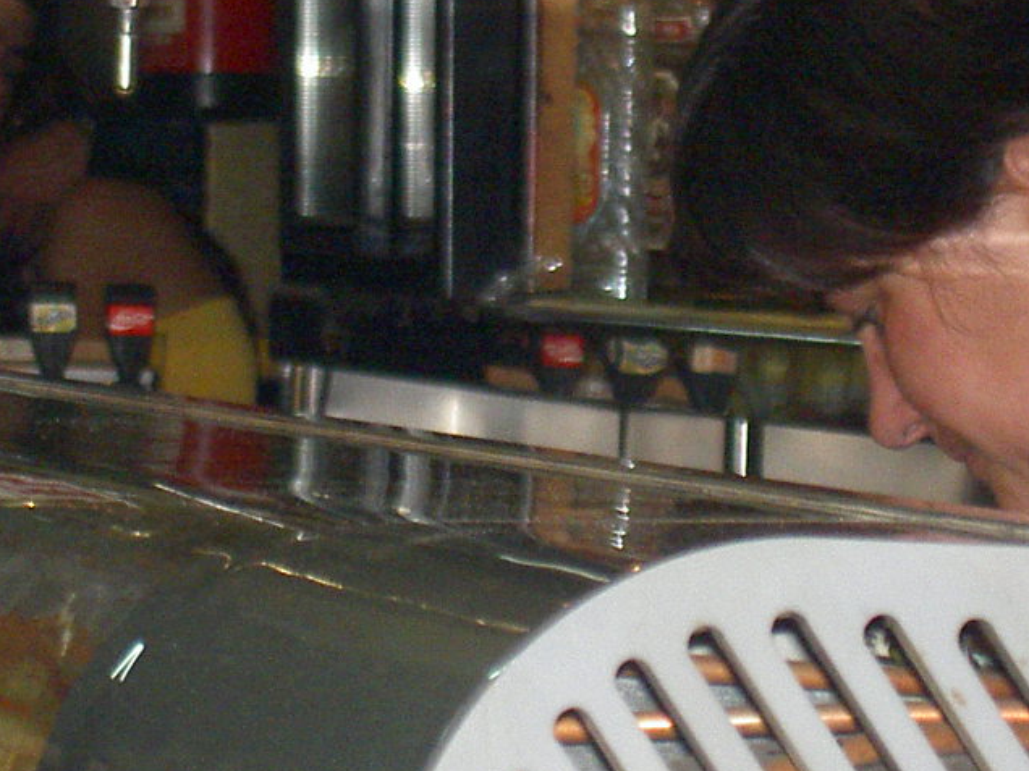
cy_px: 223
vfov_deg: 5.1
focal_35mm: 292
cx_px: 372
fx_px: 8680
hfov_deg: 6.8
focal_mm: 24
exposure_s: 1/89.3
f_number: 4.9
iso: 100
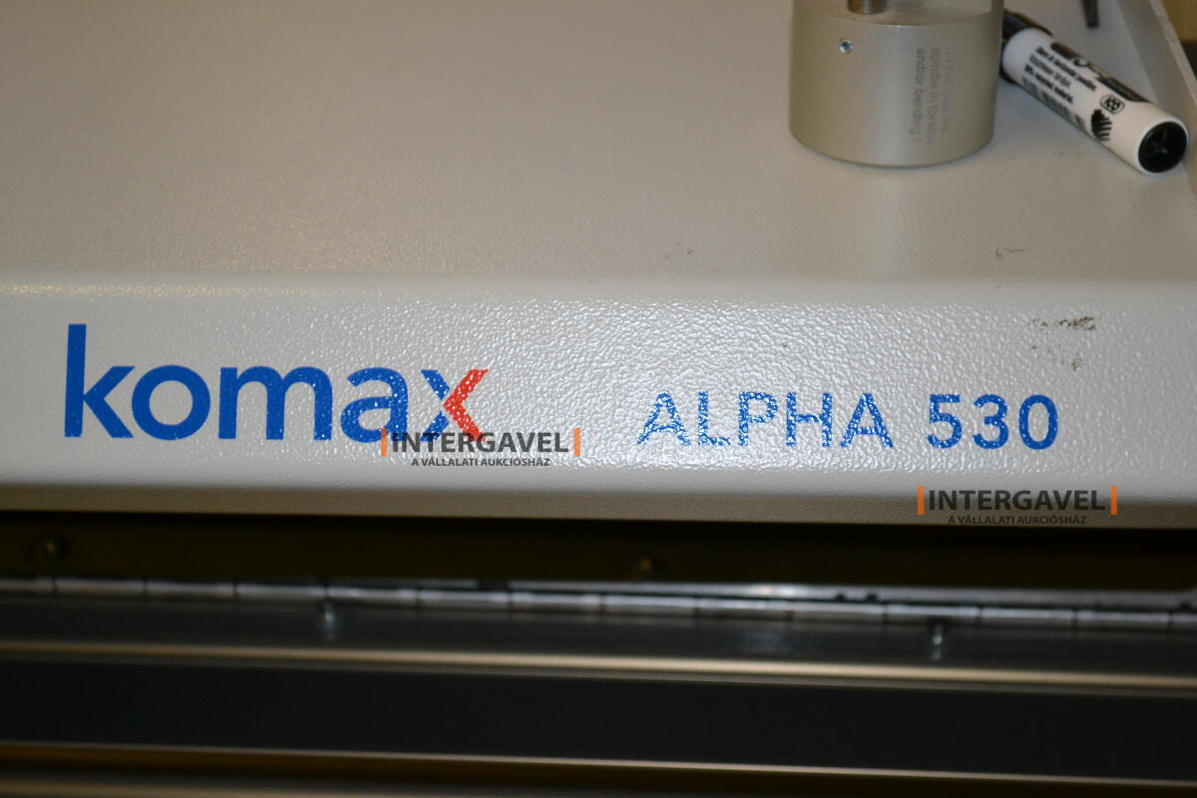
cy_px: 399
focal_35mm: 72
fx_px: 2394
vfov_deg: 18.9
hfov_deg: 28.1
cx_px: 598
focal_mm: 48
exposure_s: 1/60
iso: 1000
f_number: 5.6
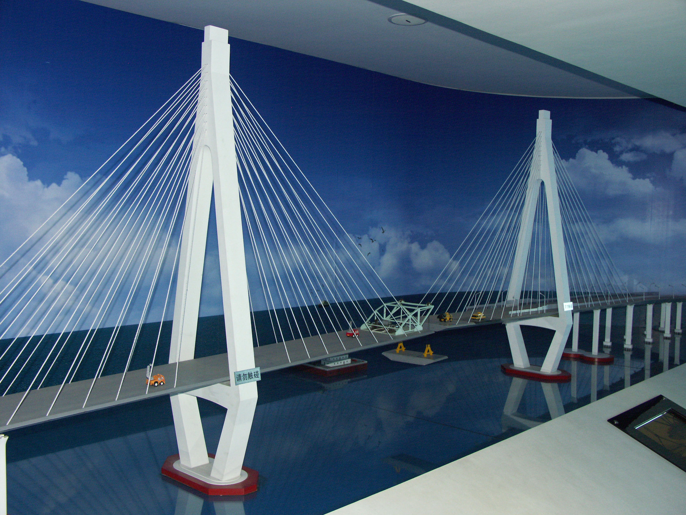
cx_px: 343
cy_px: 258
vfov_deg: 42.9
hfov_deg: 55.4
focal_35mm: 33
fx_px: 654
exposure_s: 1/50
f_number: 2.8
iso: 200
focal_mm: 8.46
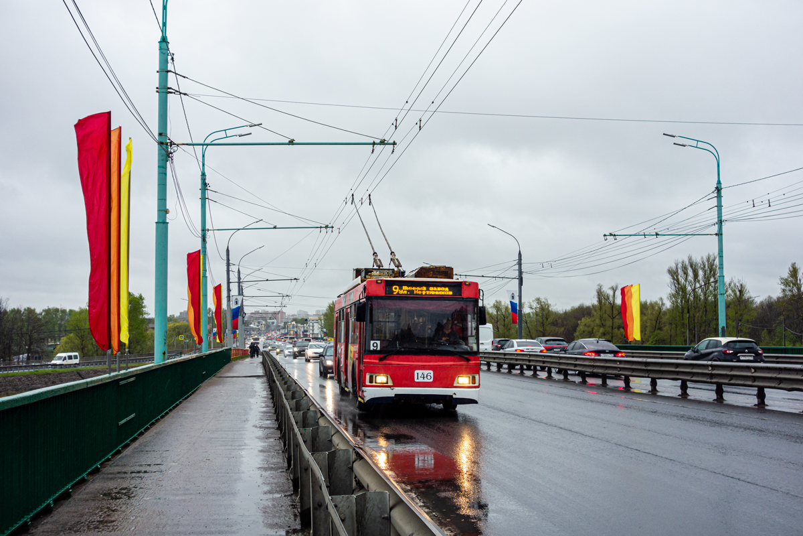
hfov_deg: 43.6
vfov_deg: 29.9
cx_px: 402
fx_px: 1004
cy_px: 268
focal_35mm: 45
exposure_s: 1/200
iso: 125
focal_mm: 16.59
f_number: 4.5
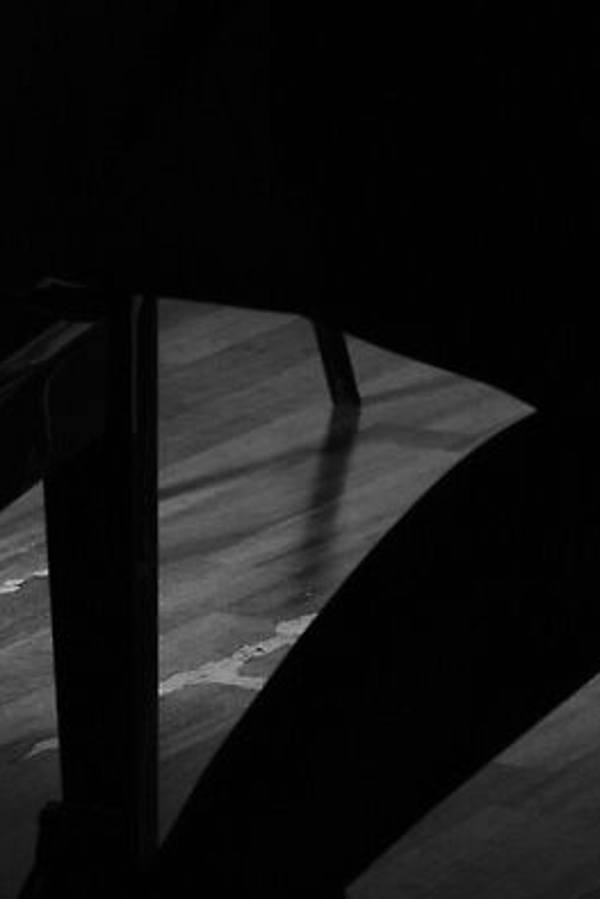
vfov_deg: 7.5
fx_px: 6843
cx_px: 123
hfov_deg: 5.0
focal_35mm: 274
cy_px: -114
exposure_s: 1/80
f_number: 3.6
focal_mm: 30.2
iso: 640
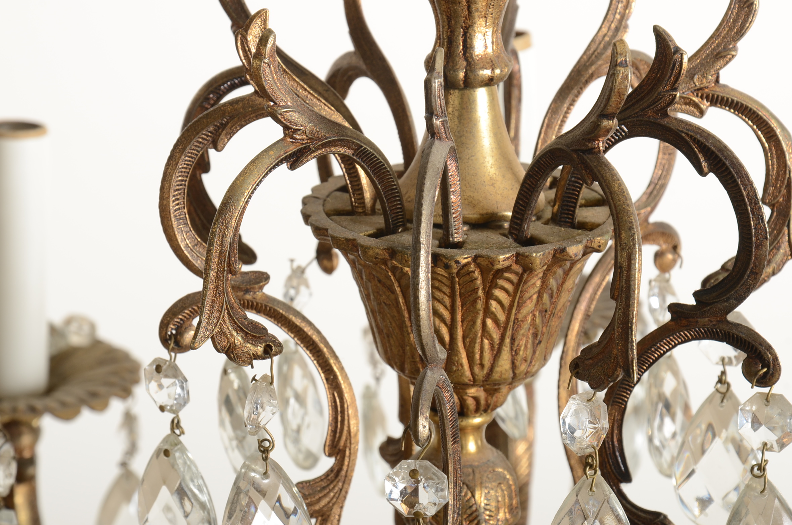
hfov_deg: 12.5
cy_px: 265
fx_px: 3612
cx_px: 387
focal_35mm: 165
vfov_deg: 8.3
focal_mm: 105
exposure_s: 1/200
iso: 160
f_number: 13
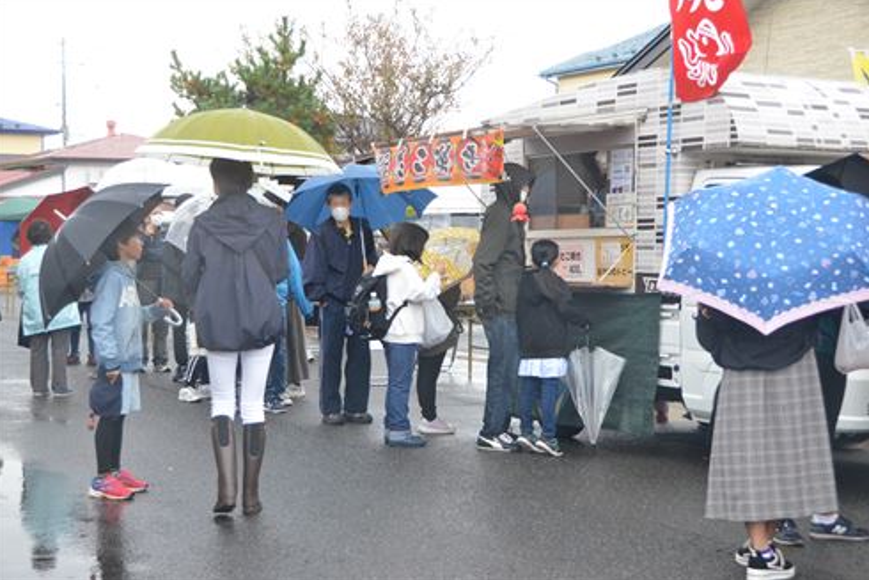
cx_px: 436
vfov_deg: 23.4
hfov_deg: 34.5
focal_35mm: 58
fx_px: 1400
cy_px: 288
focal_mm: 38
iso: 3200
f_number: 4.2
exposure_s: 1/1000
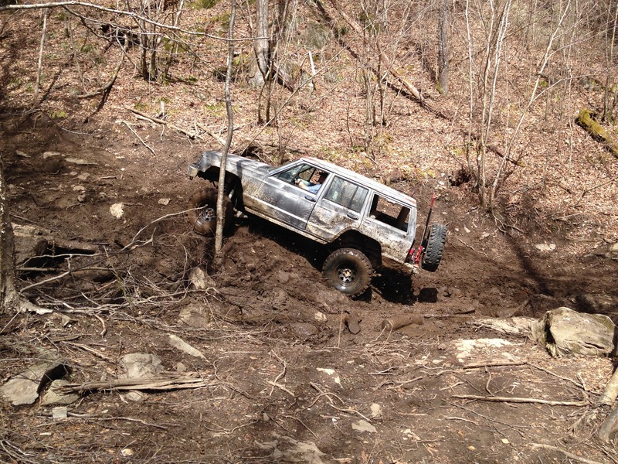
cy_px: 232
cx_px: 309
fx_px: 589
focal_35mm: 33
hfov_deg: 55.4
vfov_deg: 42.9
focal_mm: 4.12
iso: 50
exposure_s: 1/713
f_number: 2.4
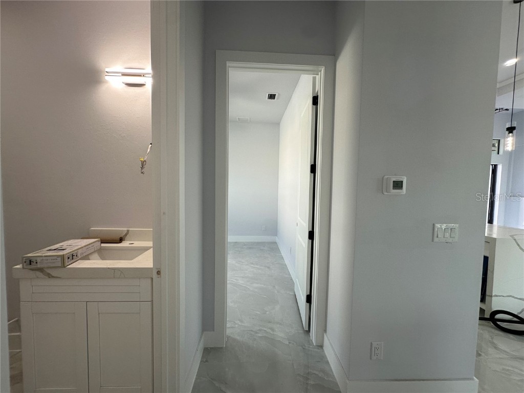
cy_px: 196
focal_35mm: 14
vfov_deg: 85.7
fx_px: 212
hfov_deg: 102.1
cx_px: 262
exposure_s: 1/120
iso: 125
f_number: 2.2
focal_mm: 2.22
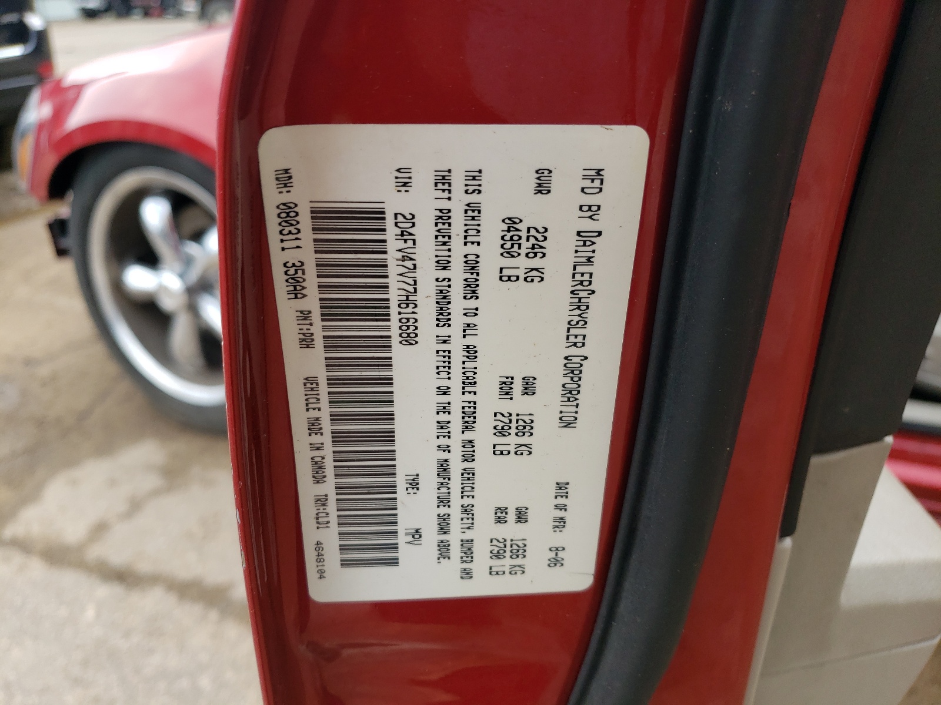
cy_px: 352
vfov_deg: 53.1
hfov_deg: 67.3
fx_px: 707
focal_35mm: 26
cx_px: 470
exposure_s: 1/278
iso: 50
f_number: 1.5
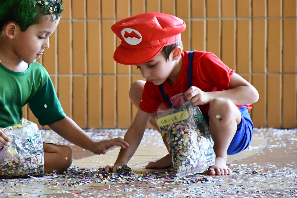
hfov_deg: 6.8
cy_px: 63
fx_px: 2499
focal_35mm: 303
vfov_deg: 4.5
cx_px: 85
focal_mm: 140
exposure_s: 1/250
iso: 5600
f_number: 5.6
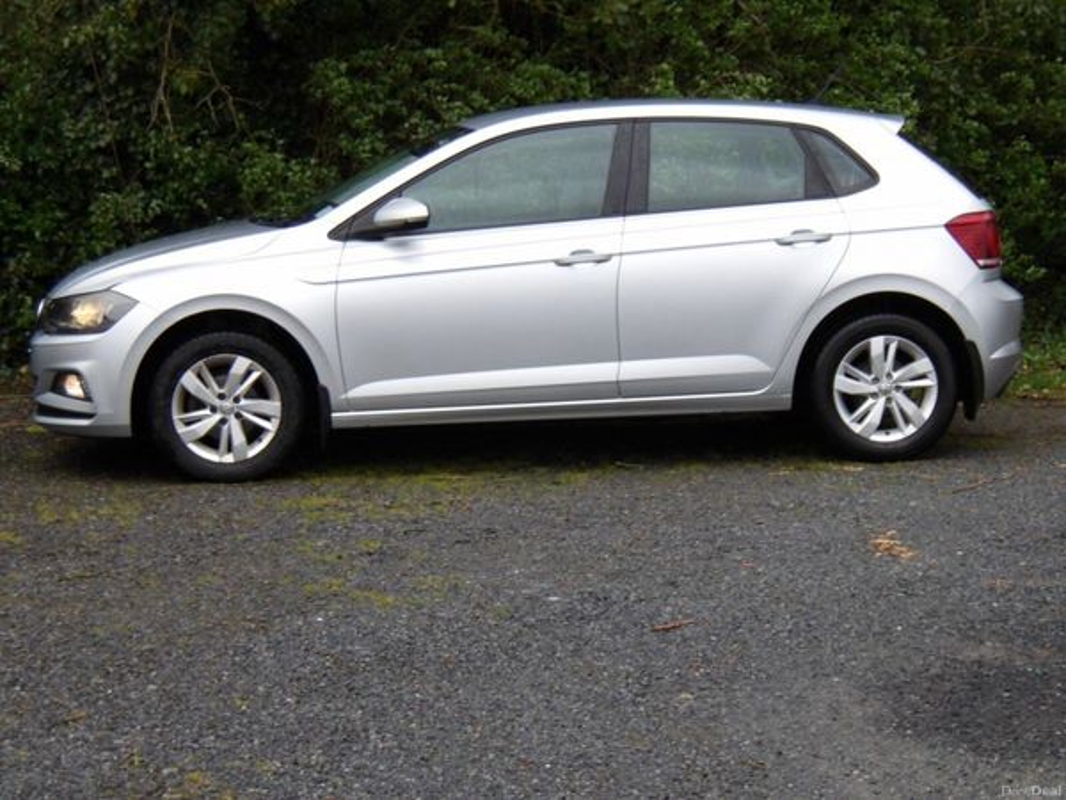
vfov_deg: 17.0
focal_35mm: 87
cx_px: 533
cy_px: 400
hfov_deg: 22.5
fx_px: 2679
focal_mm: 15.6
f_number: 5.6
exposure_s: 1/63
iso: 100
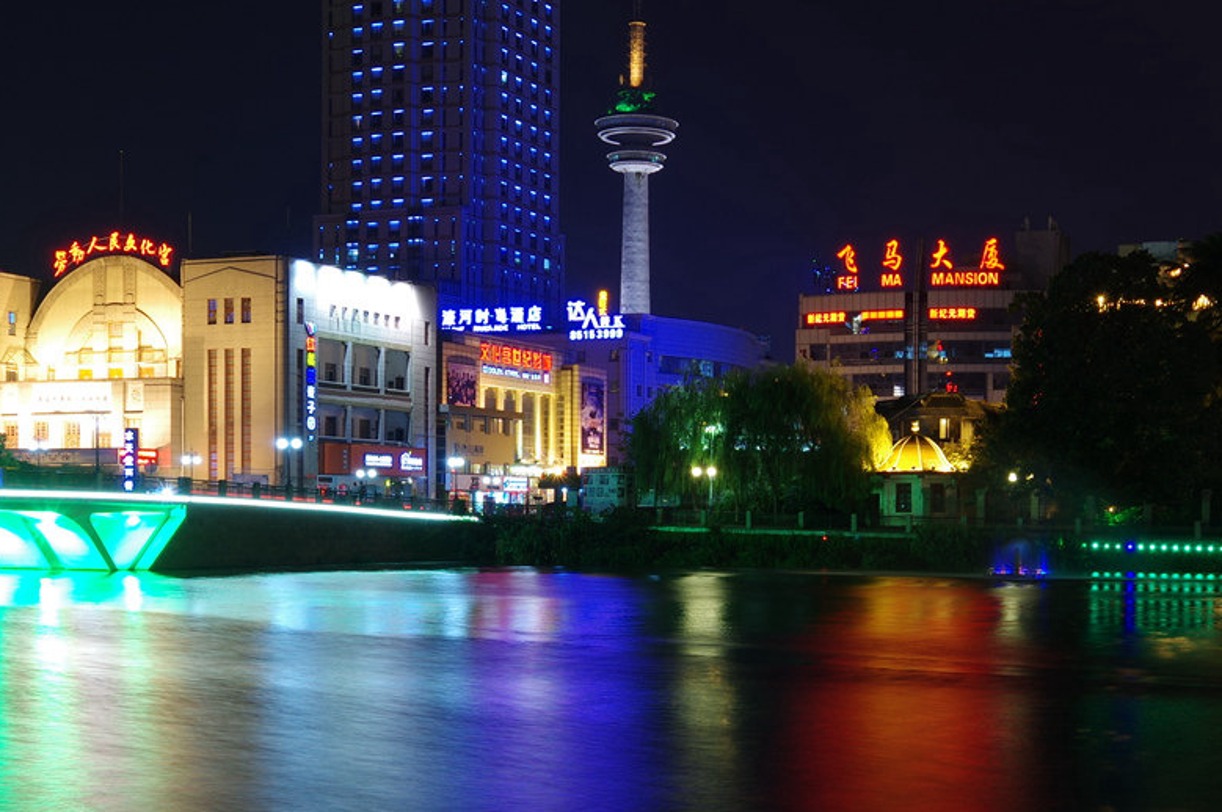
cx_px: 792
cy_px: 579
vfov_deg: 25.7
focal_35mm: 52
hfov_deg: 37.9
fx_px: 1764
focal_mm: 18
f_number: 11
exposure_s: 5
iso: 100
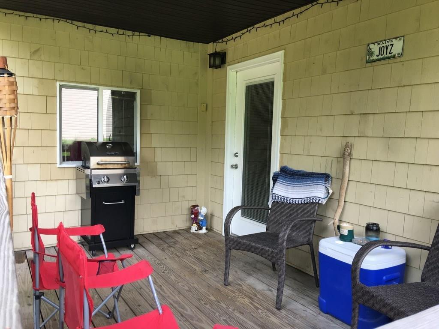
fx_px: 368
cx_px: 220
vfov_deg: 48.2
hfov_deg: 61.7
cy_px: 164
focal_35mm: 29
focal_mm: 4.15
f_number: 2.2
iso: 40
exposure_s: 1/120
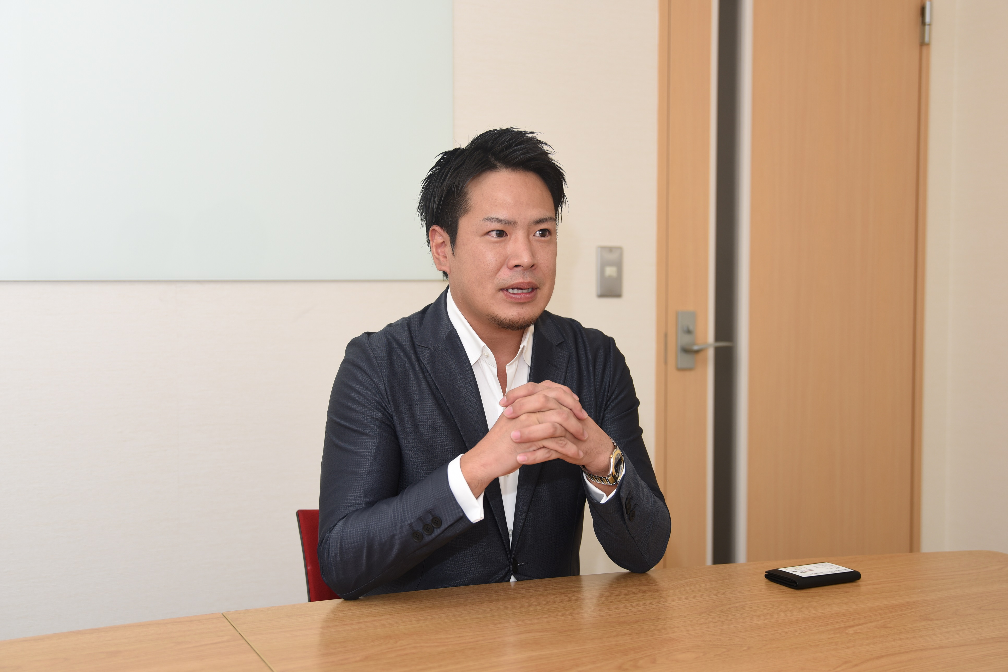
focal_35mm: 44
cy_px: 336
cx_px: 504
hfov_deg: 44.5
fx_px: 1232
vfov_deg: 30.5
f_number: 2.8
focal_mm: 44
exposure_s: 1/160
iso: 125
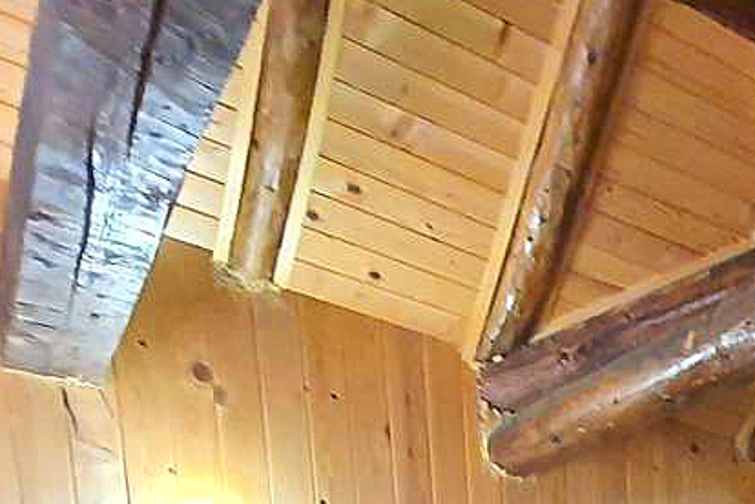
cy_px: 978
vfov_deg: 18.8
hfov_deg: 28.8
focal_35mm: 49
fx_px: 1028
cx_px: 1085
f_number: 2.2
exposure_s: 1/33
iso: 400
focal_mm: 1.8
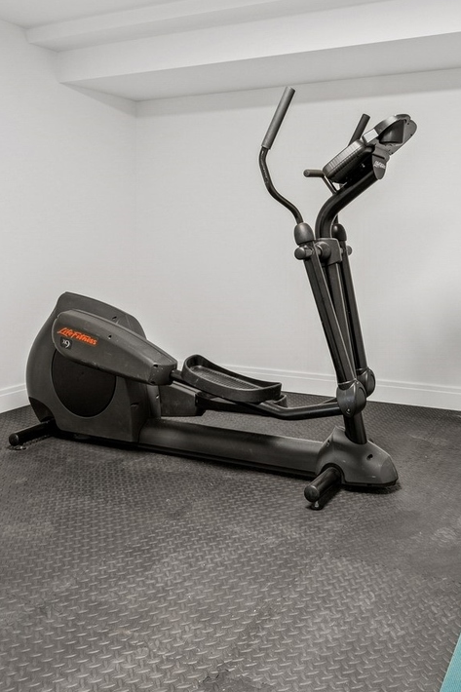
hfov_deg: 40.5
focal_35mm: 32
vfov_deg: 57.9
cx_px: 314
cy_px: 252
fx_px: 615
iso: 100
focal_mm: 14
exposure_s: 1
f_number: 10
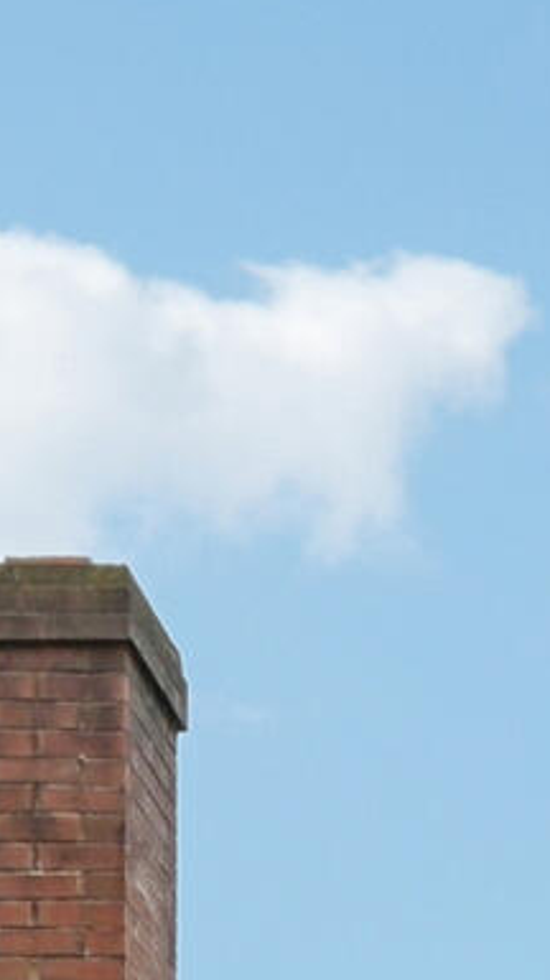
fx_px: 5092
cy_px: 2245
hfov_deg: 5.9
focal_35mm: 196
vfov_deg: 9.8
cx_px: 1451
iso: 200
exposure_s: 1/40
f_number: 9
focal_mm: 24
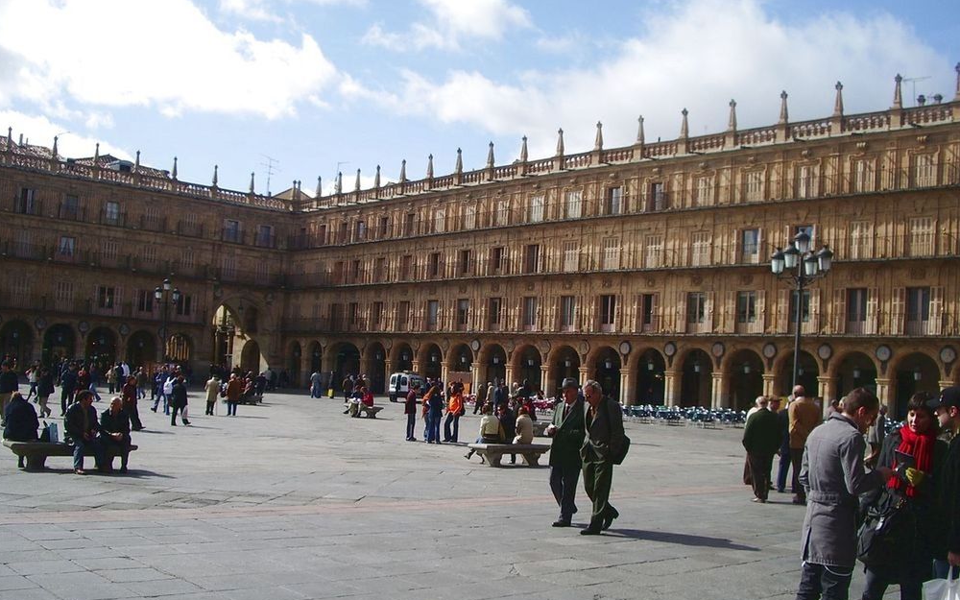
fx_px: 994
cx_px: 485
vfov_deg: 33.5
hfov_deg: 51.5
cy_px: 337
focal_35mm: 38
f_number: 4.3
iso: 50
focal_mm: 5.8
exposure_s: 1/400
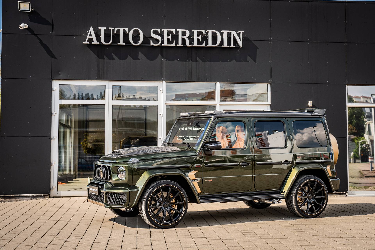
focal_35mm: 48
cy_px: 125
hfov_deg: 41.1
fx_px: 500
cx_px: 188
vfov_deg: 28.1
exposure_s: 1/250
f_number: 6.3
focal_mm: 48
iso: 640
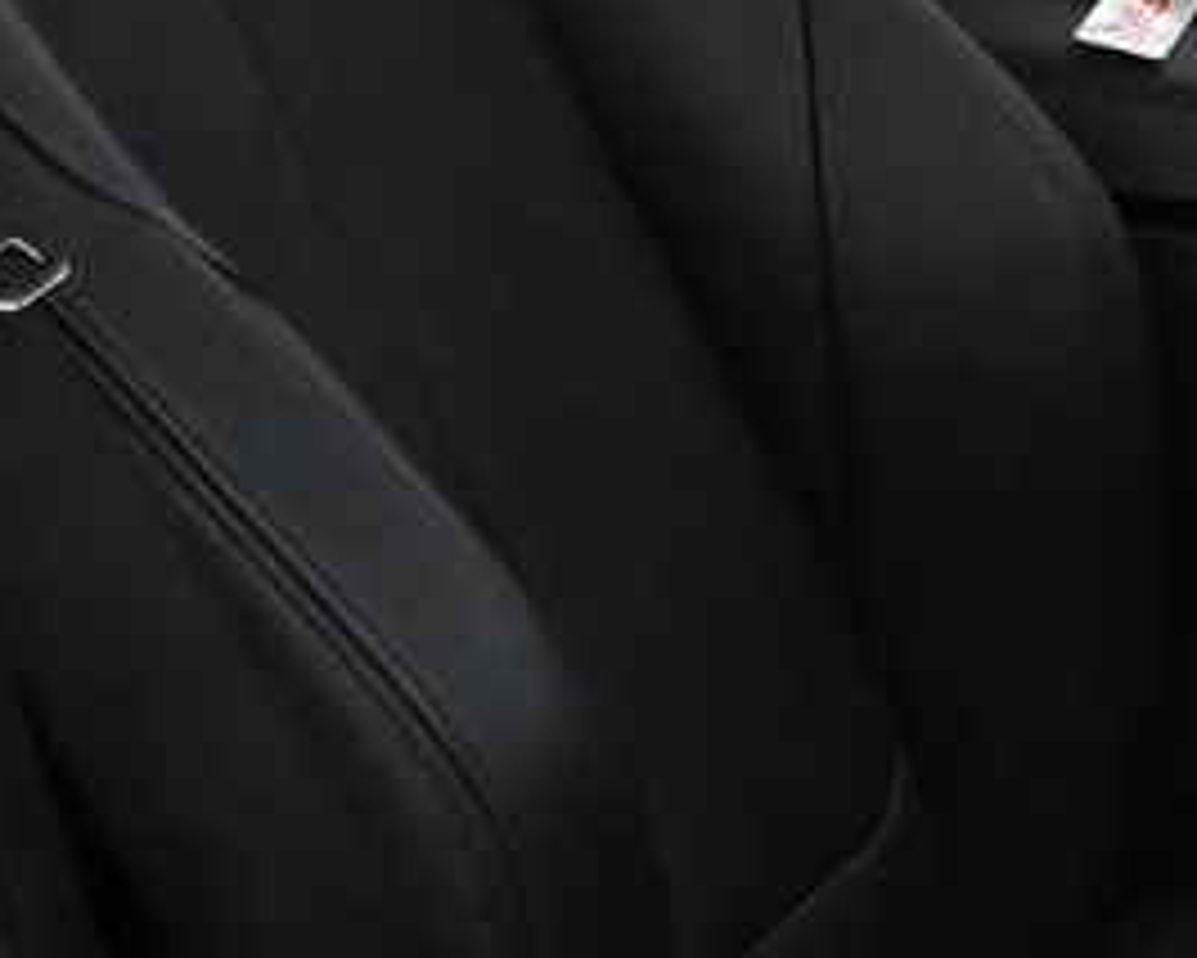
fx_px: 4855
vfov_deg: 11.3
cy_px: 256
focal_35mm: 137
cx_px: 1580
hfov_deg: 13.5
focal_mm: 16
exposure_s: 1/100
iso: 6400
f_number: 5
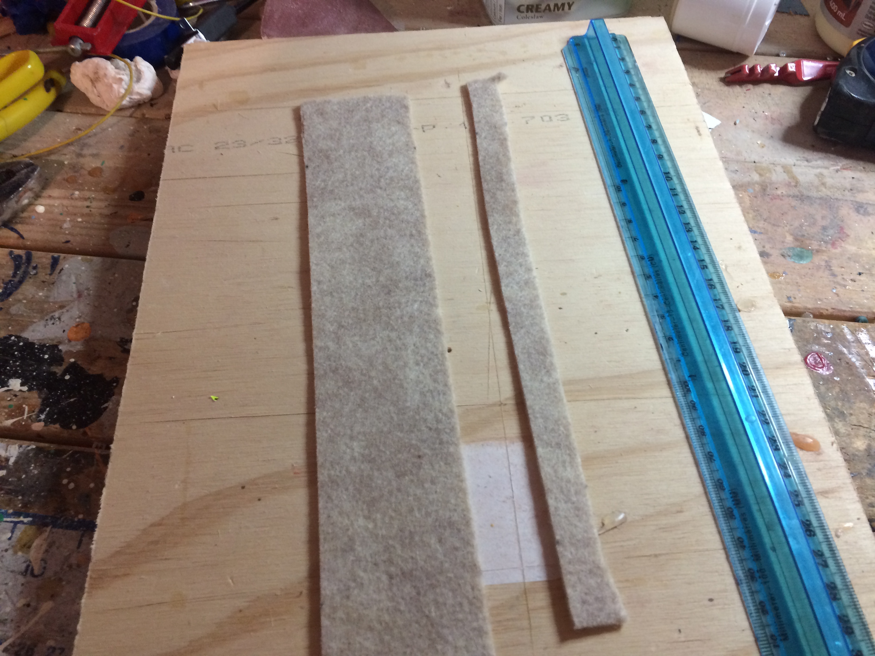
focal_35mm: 29
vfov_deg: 48.2
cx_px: 438
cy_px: 328
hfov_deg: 61.7
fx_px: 733
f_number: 2.2
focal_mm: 4.15
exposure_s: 1/30
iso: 125
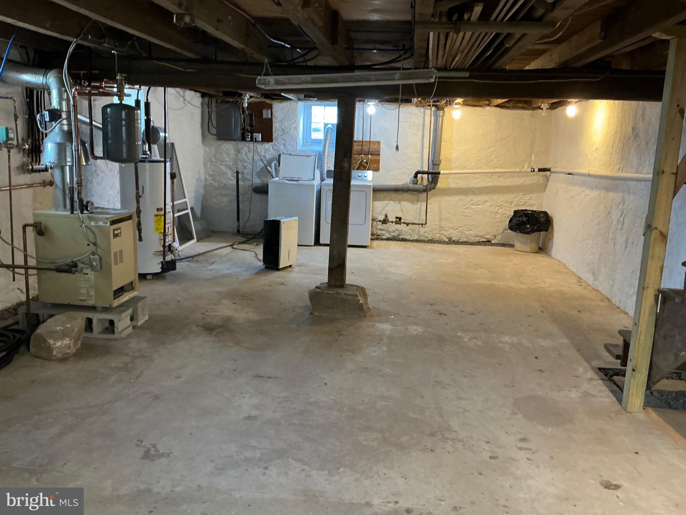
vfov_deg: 49.7
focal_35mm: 28
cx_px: 343
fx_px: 555
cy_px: 258
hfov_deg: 63.4
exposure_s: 1/40
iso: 250
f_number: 1.8
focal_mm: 3
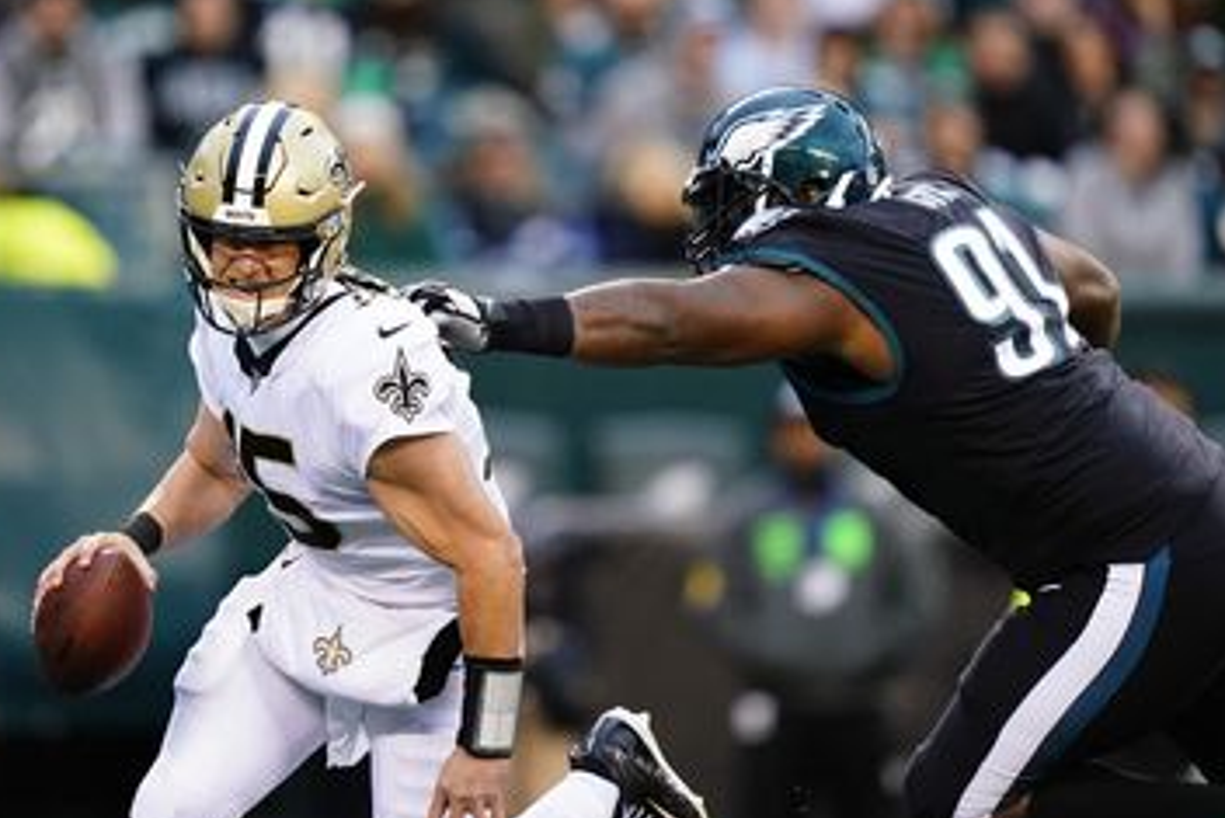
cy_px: 444
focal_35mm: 455
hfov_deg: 4.5
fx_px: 15488
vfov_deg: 3.0
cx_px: 592
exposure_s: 1/2500
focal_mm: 400
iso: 3200
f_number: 2.8
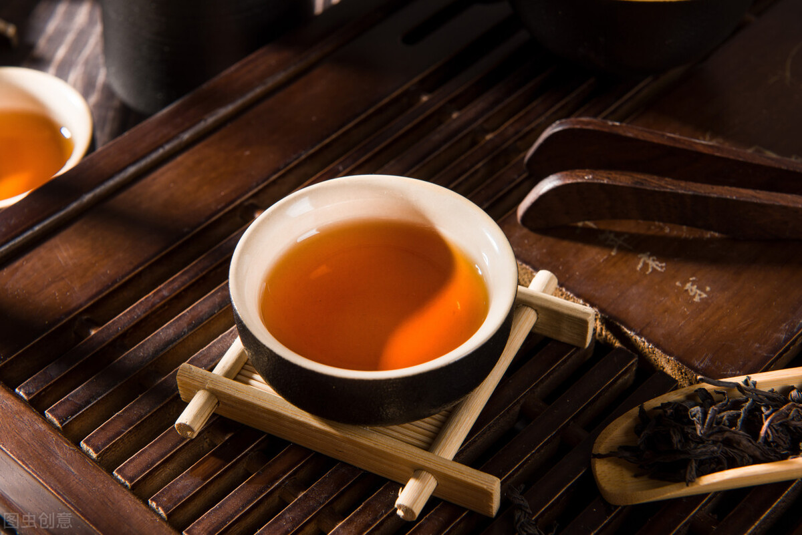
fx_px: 1560
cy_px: 268
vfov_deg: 19.5
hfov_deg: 28.8
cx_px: 401
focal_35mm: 70
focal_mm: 70
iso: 80
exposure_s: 1/125
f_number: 11
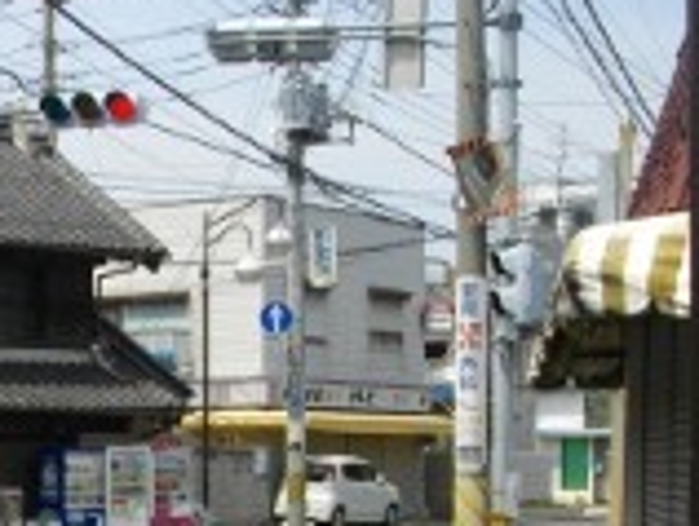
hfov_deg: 19.1
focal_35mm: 101
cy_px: 480
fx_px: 2043
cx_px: 80
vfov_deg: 14.5
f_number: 5.5
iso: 100
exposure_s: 1/400
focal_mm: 5.7
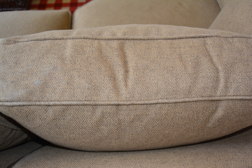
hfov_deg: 61.9
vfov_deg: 43.6
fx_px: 210
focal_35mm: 30
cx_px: 126
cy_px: 84
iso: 320
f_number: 3.5
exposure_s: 1/60
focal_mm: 20
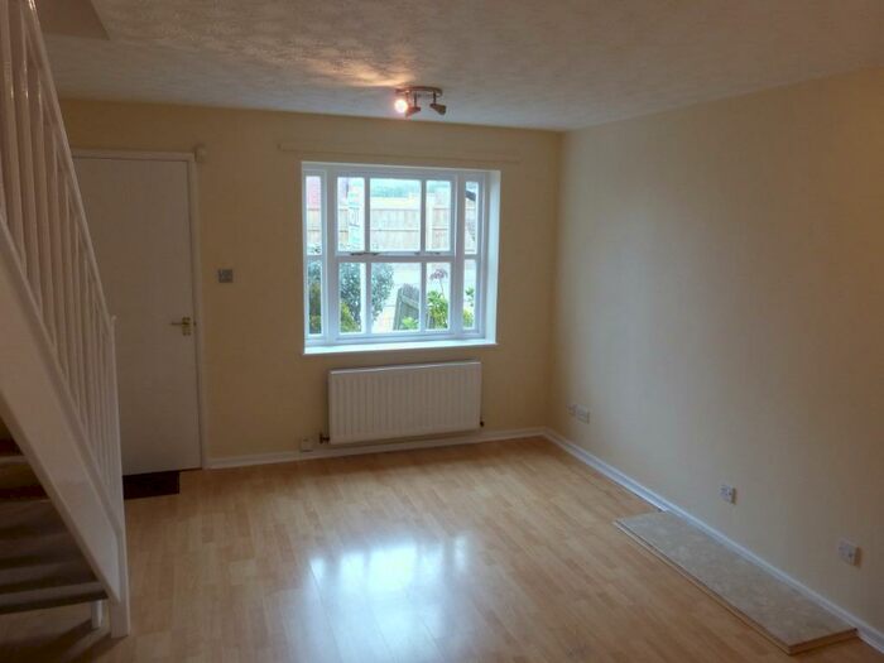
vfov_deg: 54.9
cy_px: 332
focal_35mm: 25
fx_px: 638
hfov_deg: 69.4
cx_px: 442
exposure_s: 1/60
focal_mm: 4.5
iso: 200
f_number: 2.8
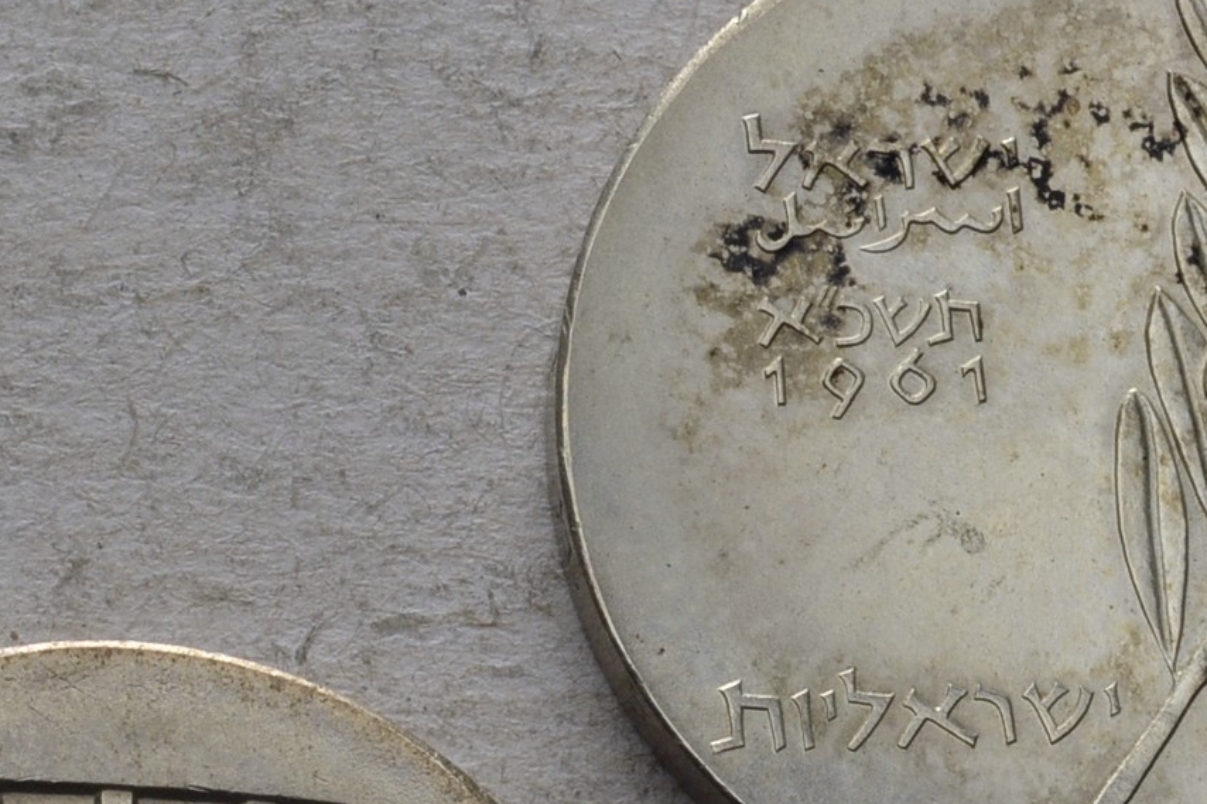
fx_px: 6369
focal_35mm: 190
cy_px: 752
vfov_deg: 7.2
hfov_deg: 10.8
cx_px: 82
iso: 400
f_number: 14
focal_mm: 44
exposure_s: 1/250
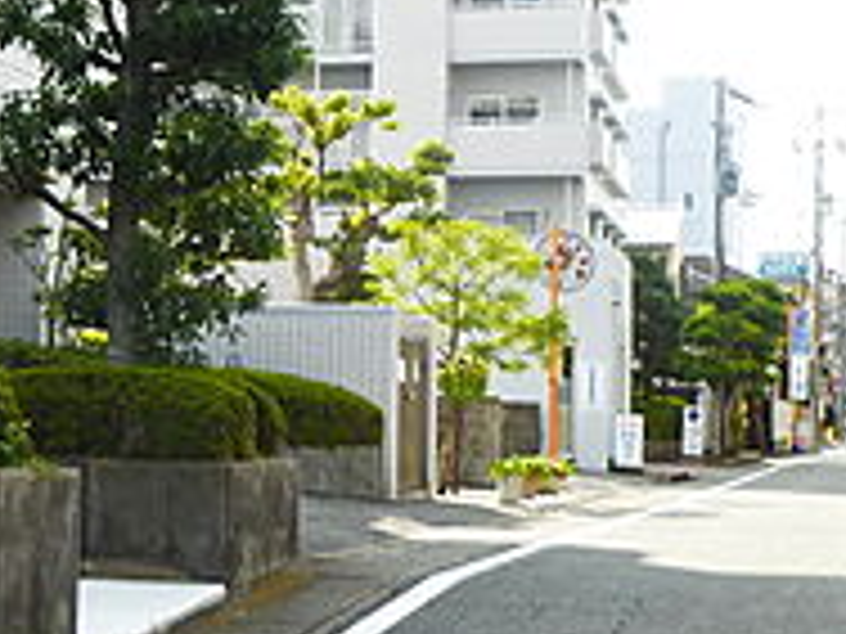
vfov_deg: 18.4
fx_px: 1955
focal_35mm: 80
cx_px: 162
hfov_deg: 24.0
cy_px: 306
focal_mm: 4.5
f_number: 3.1
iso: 100
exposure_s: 1/500
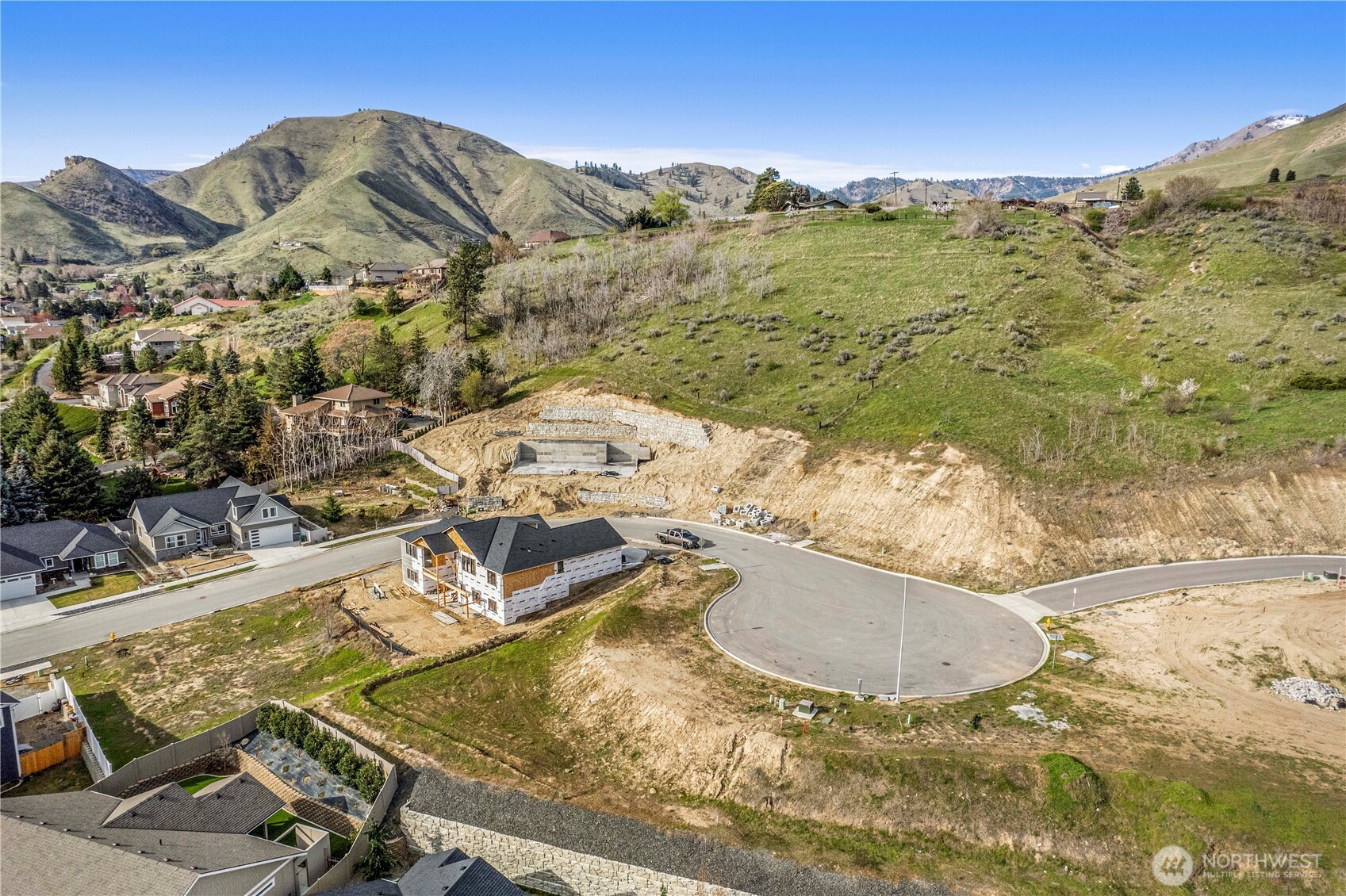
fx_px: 822
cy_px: 448
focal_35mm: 22
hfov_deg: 78.6
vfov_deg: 57.2
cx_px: 673
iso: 100
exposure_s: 1/4000
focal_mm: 8.38
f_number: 2.8
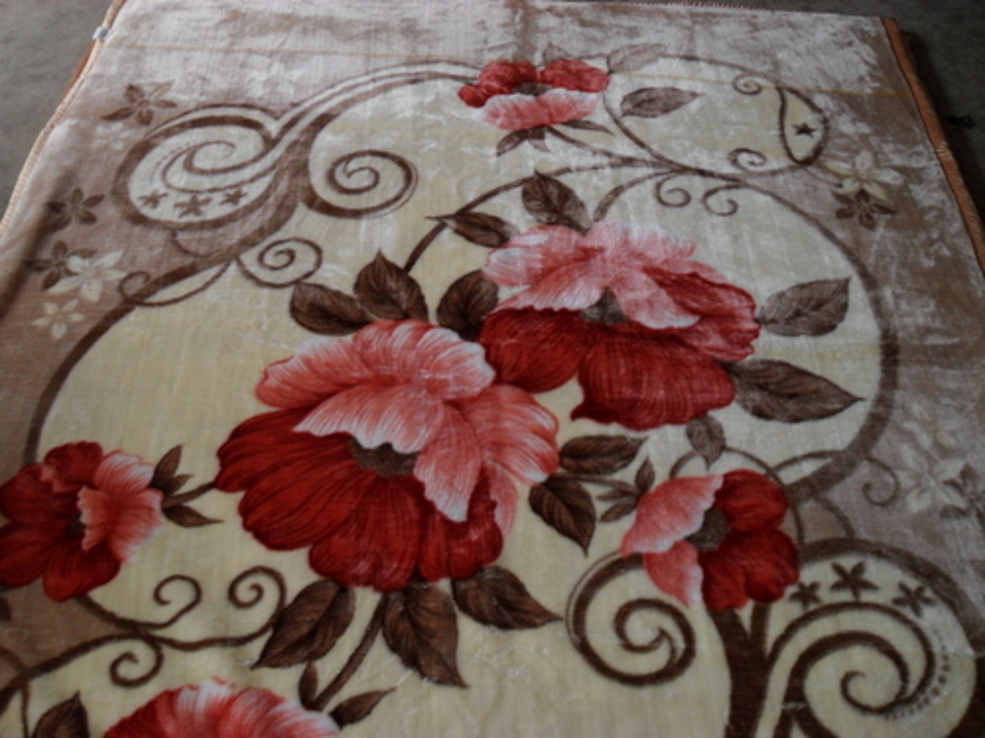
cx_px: 492
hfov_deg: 52.6
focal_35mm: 35
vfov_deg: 40.7
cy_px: 369
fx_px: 996
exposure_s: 1/180
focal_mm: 6.2
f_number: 2.8
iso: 100
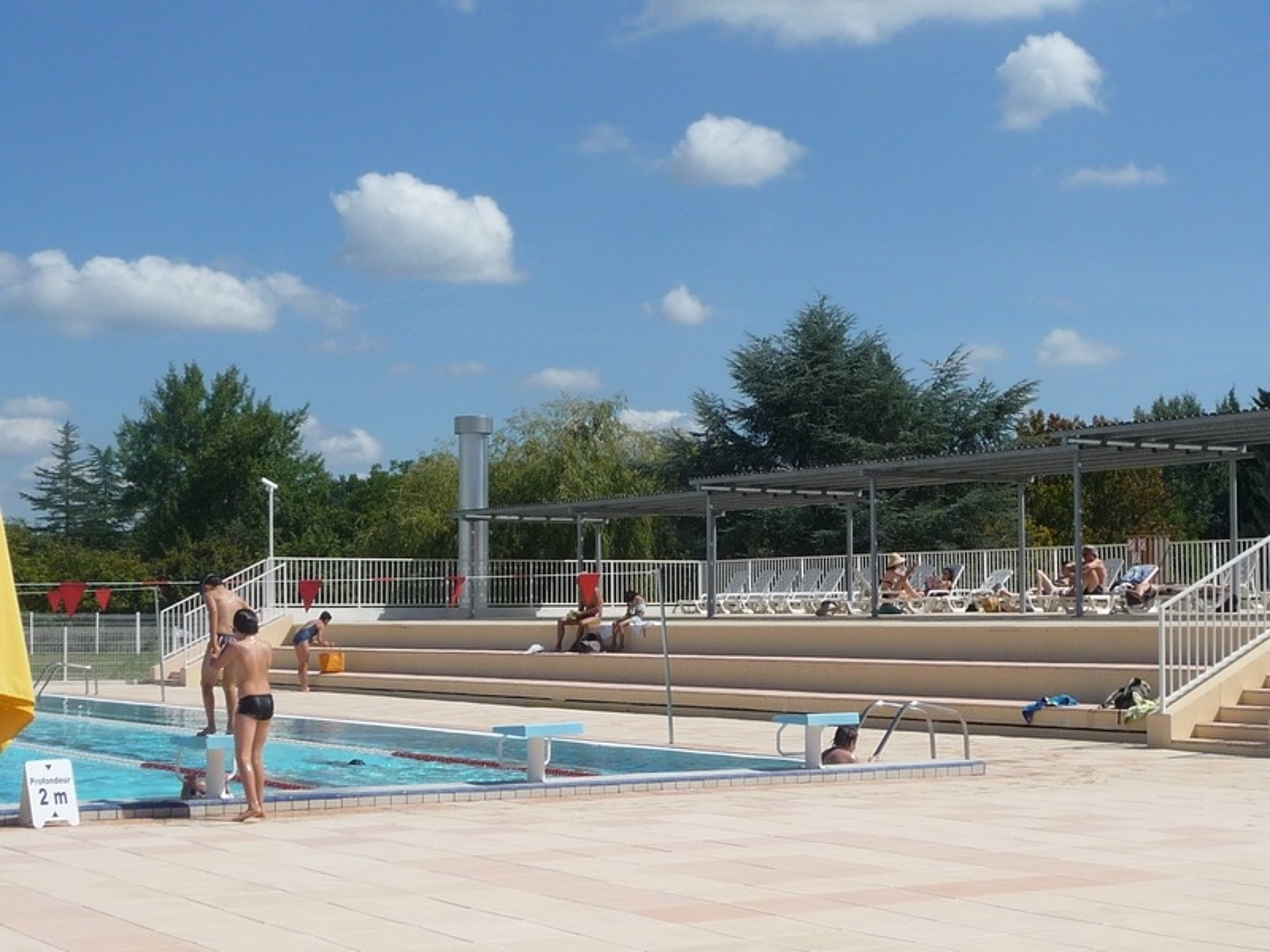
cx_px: 635
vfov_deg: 22.9
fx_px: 2348
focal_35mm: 64
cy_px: 476
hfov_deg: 30.3
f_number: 9
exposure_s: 1/250
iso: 100
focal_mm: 6.3
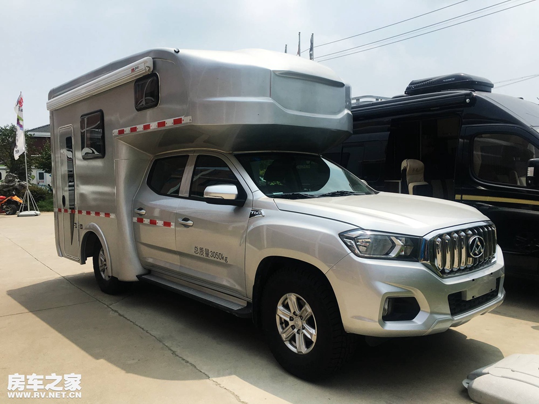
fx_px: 452
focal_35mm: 29
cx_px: 270
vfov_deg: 48.2
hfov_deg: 61.7
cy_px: 202
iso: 25
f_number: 2.2
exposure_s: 1/2404
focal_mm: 4.15
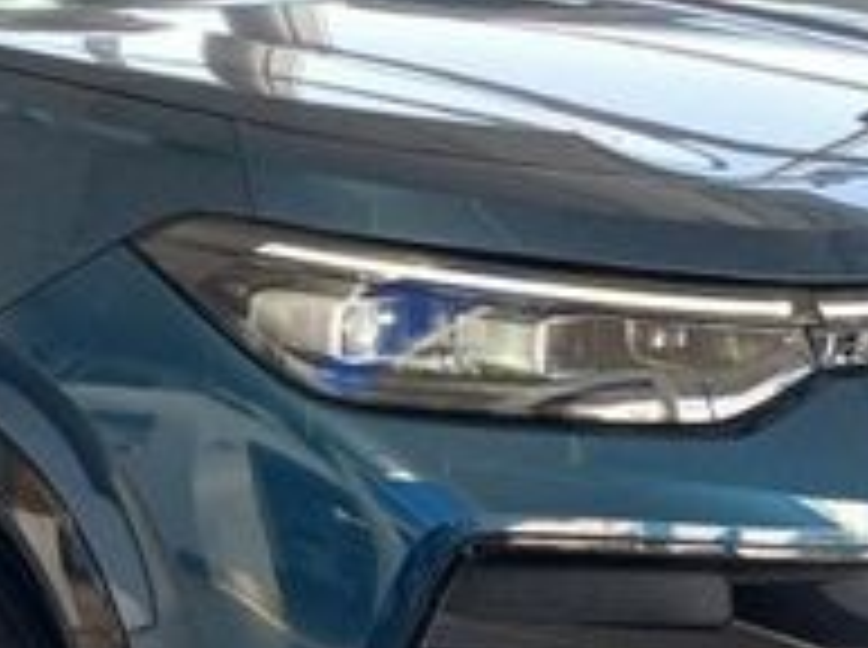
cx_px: 216
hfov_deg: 23.9
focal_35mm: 81
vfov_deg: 18.1
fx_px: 2027
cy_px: 342
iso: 40
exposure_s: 1/50
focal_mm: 3.98
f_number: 1.8
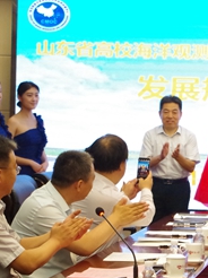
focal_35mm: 176
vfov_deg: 11.2
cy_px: 130
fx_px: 1413
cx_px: 239
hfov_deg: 8.3
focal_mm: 55
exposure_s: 1/100
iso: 3200
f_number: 5.6
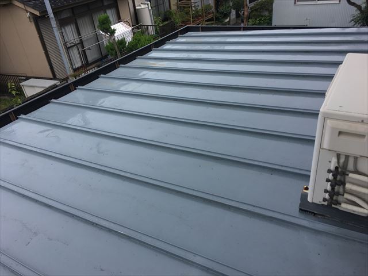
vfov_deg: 48.2
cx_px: 184
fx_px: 308
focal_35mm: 29
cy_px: 138
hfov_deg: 61.7
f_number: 2.2
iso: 25
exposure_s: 1/587
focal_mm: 4.15
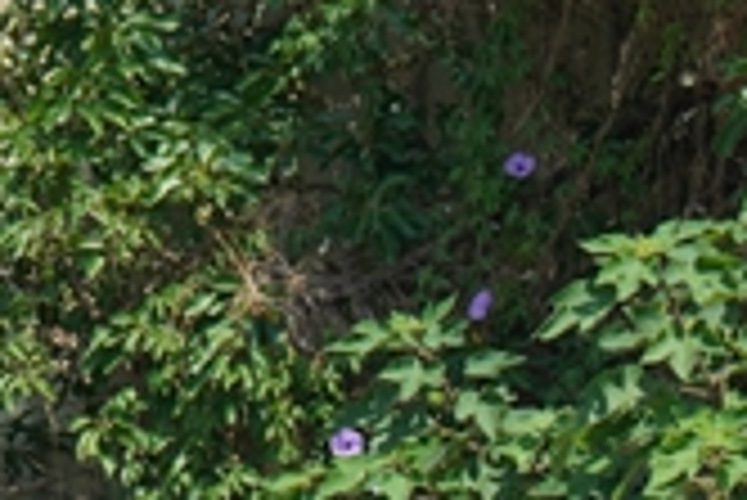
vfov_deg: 4.4
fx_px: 6272
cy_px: 1444
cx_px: 1035
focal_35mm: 302
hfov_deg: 6.7
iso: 100
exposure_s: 1/200
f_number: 8
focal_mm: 49
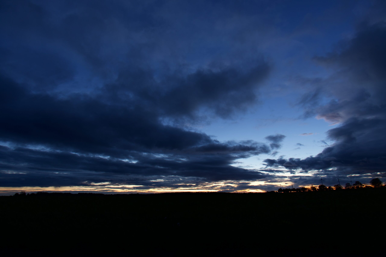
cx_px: 193
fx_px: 193
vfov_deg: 67.4
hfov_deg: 90.0
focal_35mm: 18
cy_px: 128
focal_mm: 12
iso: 100
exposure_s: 1/5
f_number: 2.8
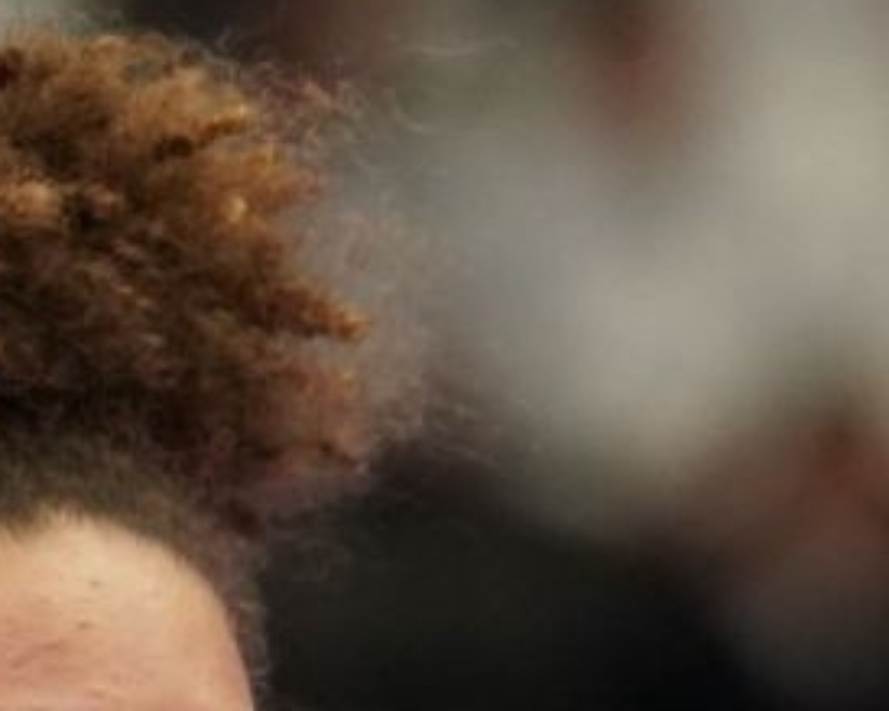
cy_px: 1386
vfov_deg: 1.3
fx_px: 32482
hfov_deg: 1.6
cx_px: 1369
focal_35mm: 1235
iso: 3200
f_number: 2.8
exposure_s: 1/1000
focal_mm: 200
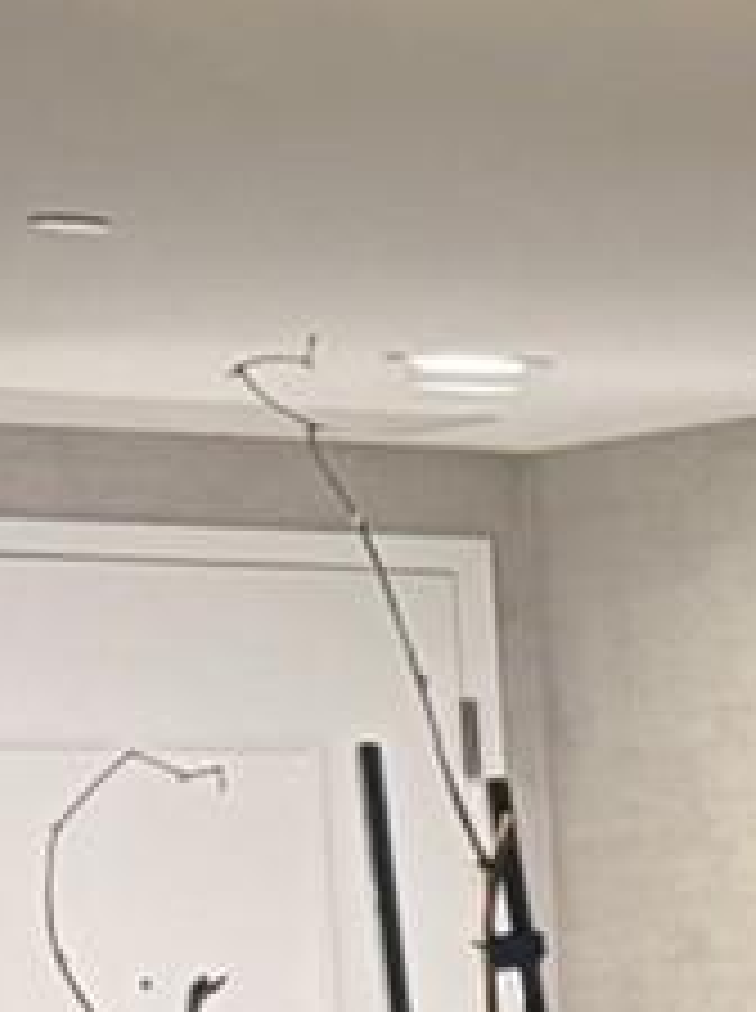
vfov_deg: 11.3
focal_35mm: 171
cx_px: 3375
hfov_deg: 6.4
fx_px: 4994
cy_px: 1358
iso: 800
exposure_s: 1/52
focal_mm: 6.76
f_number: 1.78
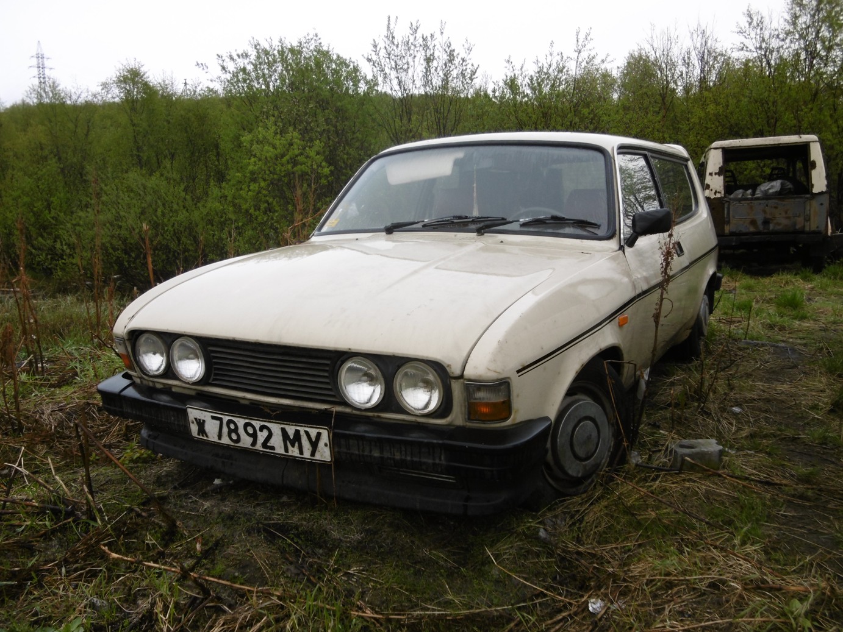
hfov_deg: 56.8
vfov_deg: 44.2
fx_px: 779
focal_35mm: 32
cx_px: 422
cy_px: 316
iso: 100
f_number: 3.5
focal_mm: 5.8
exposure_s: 1/80
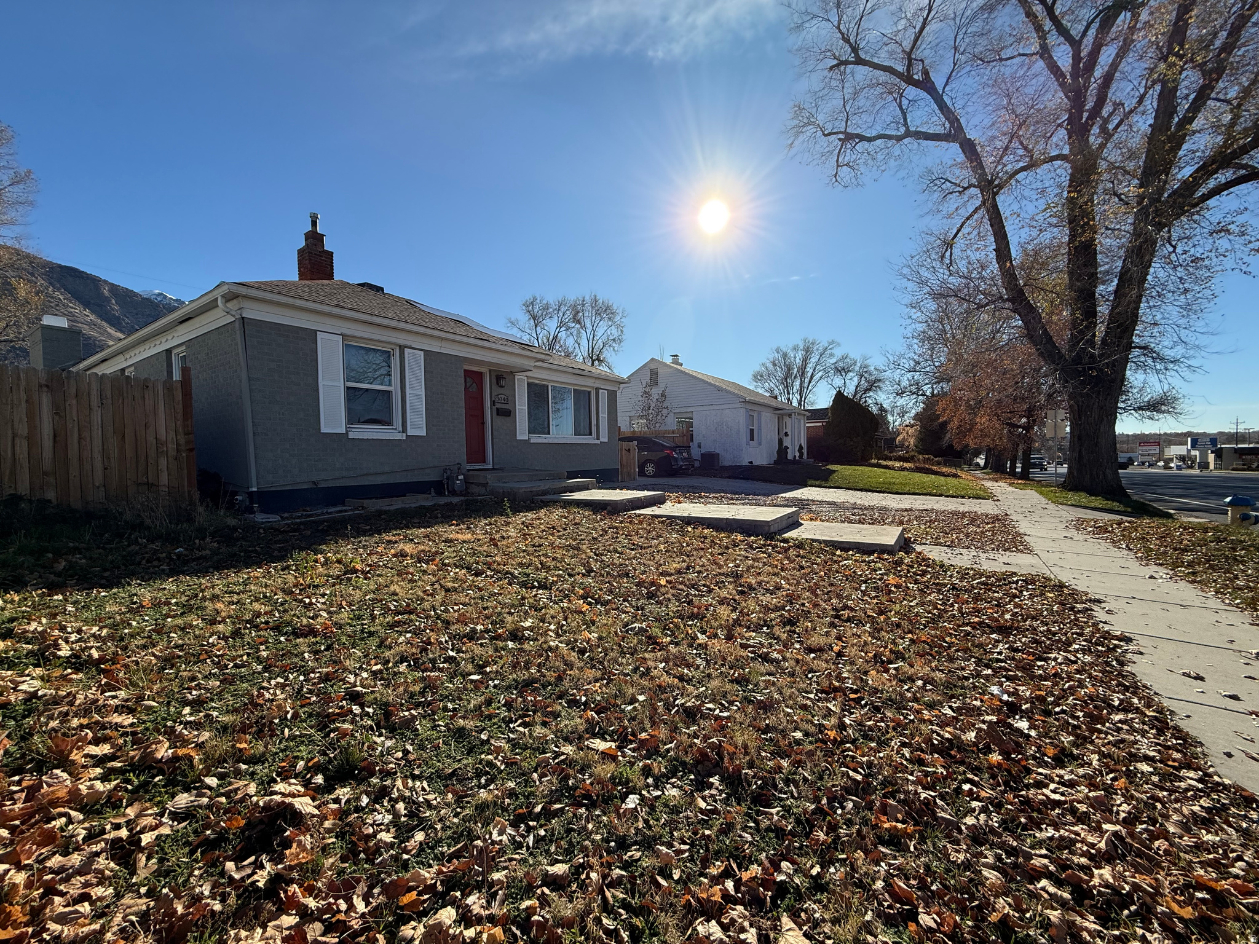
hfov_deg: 102.1
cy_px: 472
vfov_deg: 85.7
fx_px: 509
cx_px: 630
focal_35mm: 14
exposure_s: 1/2024
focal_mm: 2.22
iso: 50
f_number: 2.2
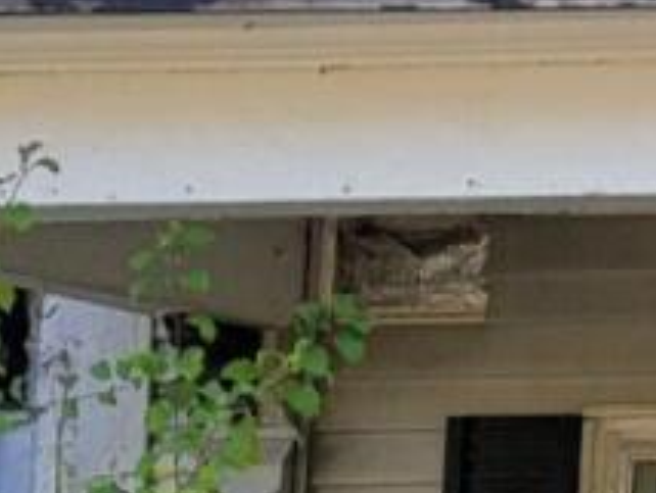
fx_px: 4250
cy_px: 196
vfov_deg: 6.6
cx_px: 1802
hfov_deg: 7.9
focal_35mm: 224
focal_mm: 6.7
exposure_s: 1/120
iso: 32
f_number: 1.8
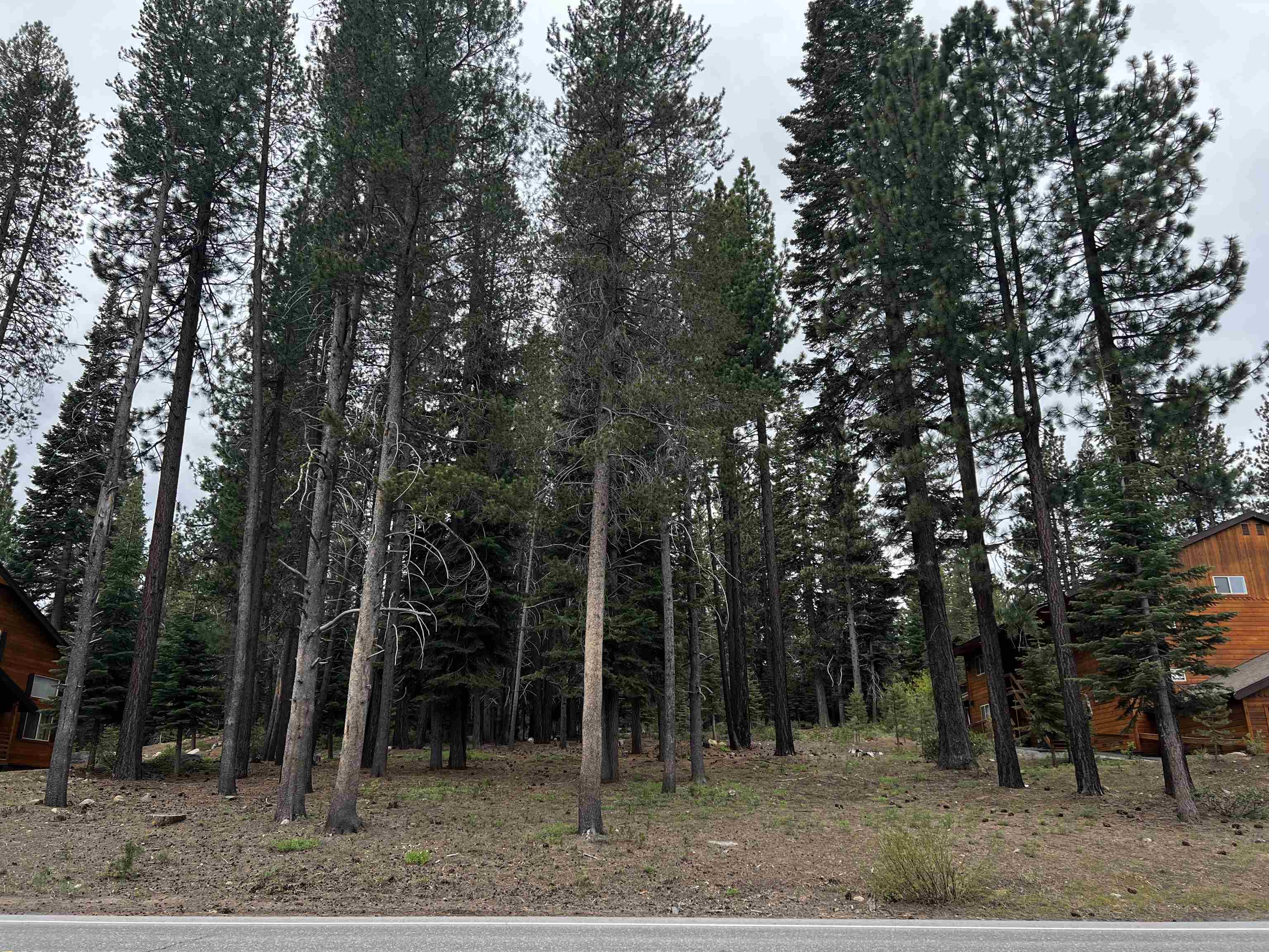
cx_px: 634
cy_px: 476
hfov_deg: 67.3
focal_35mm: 26
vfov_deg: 53.1
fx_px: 953
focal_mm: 5.7
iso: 50
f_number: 1.5
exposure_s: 1/1412
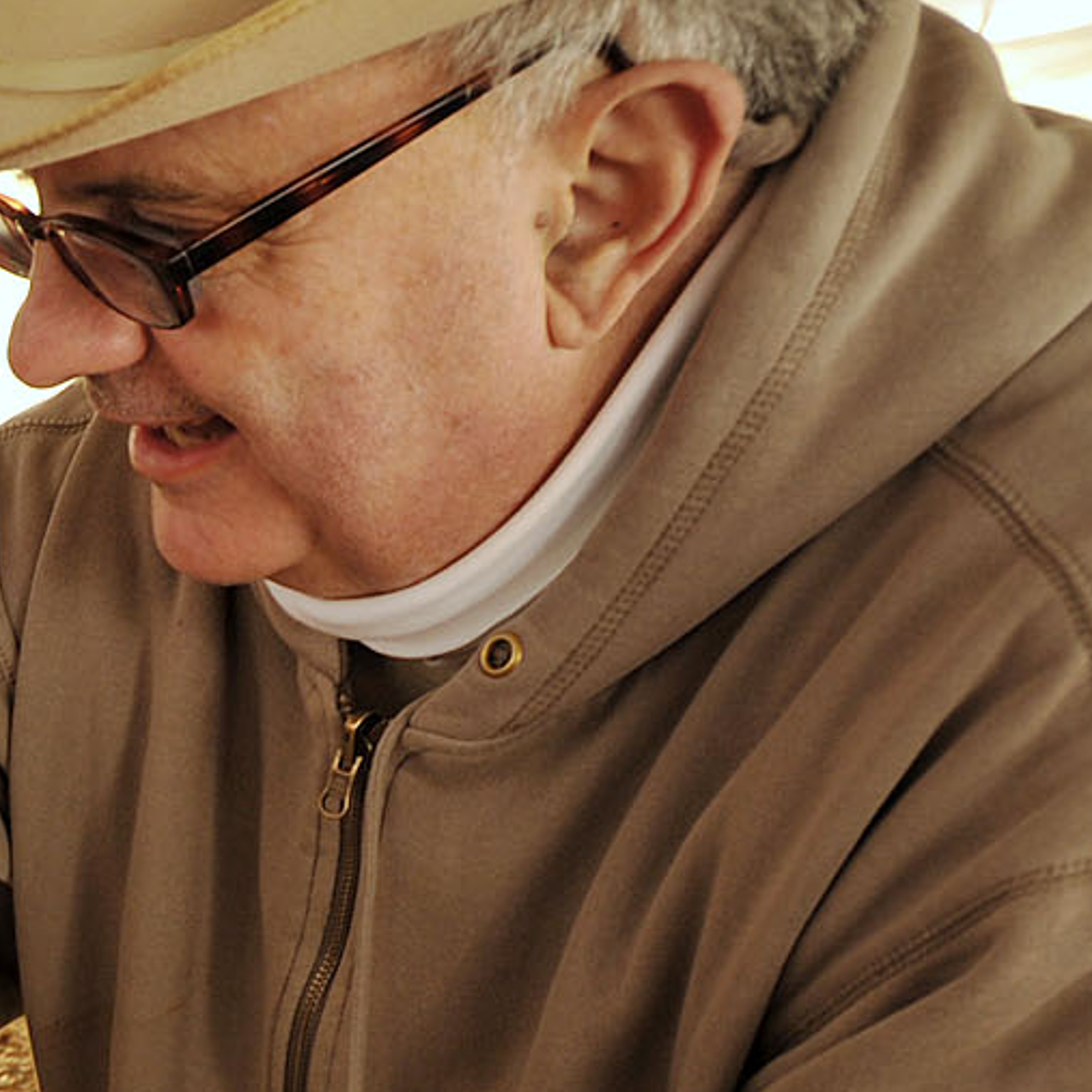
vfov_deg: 27.9
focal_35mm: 57
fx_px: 2034
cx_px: -694
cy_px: 1137
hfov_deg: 22.4
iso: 400
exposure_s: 1/50
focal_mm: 17
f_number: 5.6
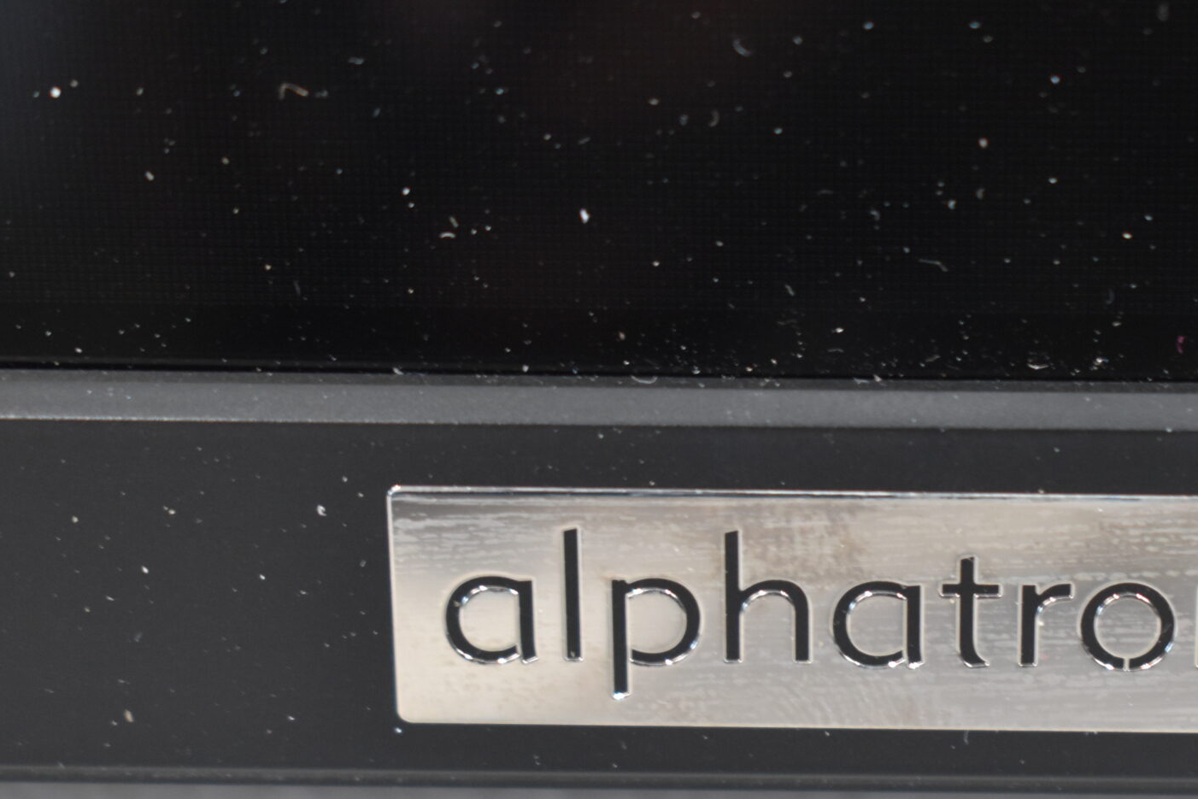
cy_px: 640
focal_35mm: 126
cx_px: 1011
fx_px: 4193
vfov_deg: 10.8
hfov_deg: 16.1
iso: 1250
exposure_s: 1/60
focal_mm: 46
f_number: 5.3
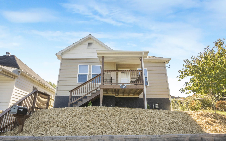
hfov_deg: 83.6
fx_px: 126
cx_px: 116
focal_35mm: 21
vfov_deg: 58.4
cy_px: 74
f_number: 22
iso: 400
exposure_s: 1/40
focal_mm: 13
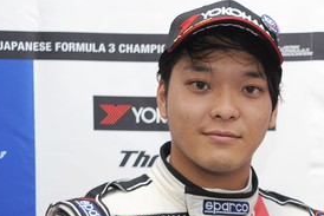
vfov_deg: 14.6
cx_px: 354
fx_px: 828
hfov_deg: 21.1
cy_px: 223
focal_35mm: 92
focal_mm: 35
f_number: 2
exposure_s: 1/60
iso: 200
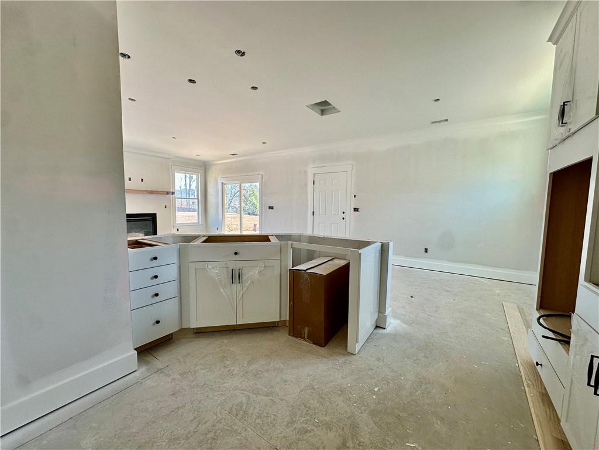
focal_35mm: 14
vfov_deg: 85.7
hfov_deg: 102.1
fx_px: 242
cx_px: 300
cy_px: 225
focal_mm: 2.22
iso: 64
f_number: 2.2
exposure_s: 1/99
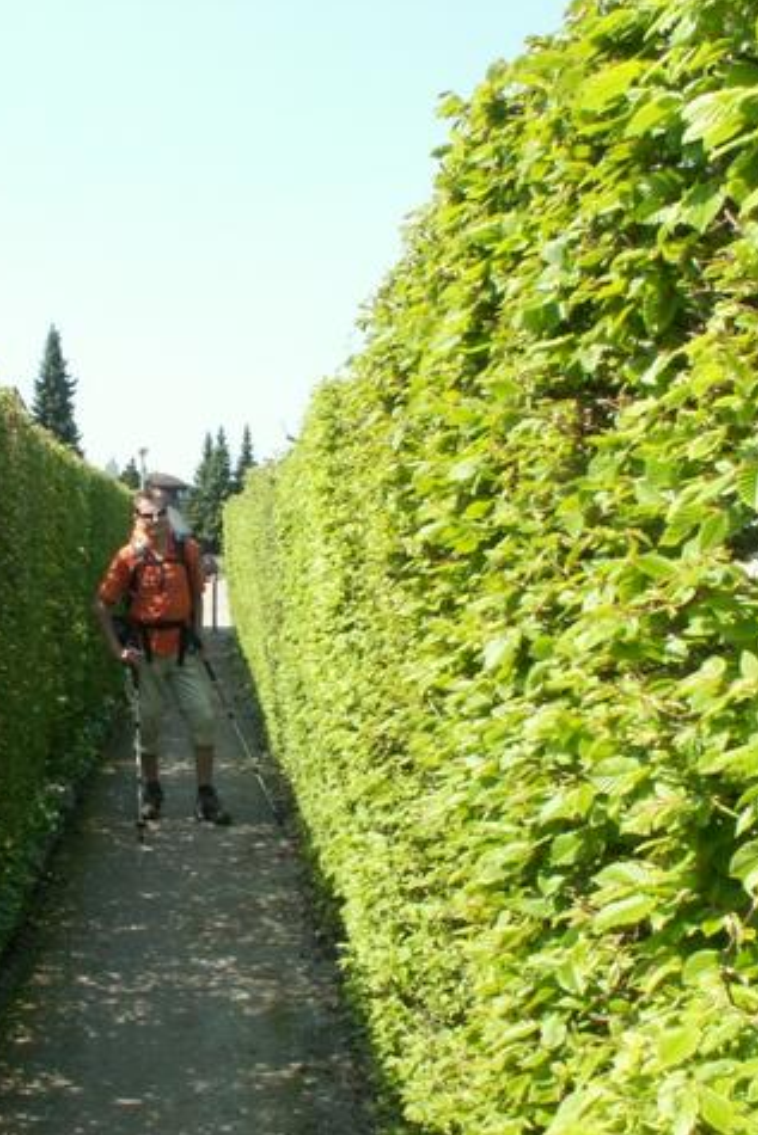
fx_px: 1546
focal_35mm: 49
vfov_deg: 40.3
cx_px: 160
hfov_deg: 27.1
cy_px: 566
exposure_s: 1/50
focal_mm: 5.86
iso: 50
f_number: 8
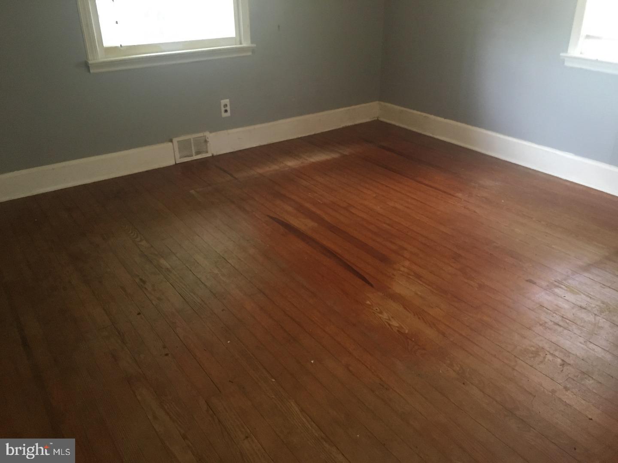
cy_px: 232
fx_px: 518
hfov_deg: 61.7
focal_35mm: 29
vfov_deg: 48.2
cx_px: 309
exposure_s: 1/20
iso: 200
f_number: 2.2
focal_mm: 4.15
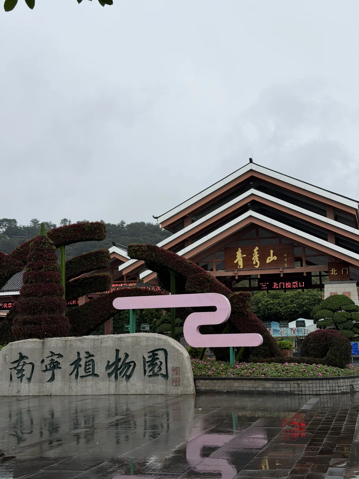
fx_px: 664
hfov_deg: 30.3
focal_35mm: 48
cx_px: 180
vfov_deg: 39.7
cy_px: 240
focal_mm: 6.76
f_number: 1.78
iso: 64
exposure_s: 1/1513
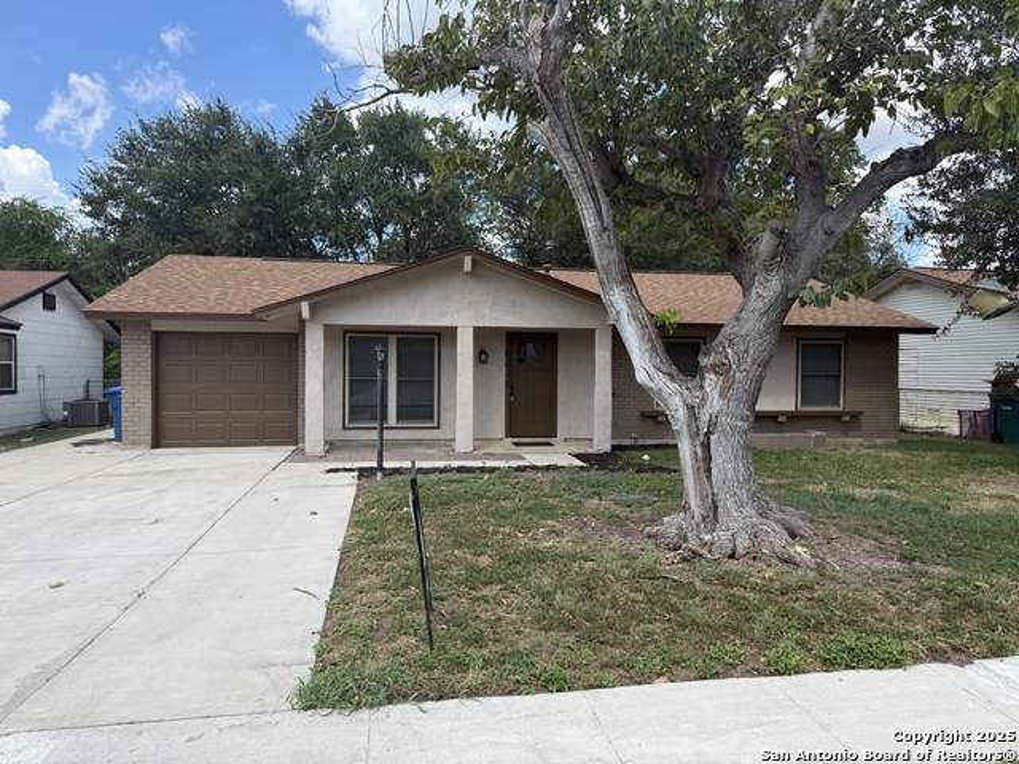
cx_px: 510
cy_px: 382
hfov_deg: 71.6
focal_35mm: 24
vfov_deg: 56.8
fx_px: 706
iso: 80
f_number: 1.78
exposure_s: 1/2232
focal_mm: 6.76
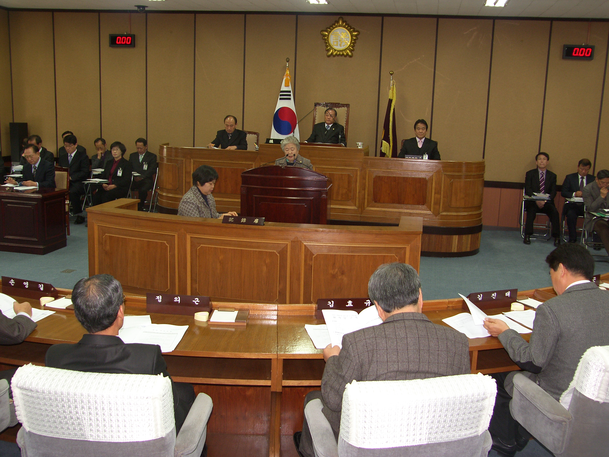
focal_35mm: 35
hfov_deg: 52.6
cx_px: 304
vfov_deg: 40.7
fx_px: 616
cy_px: 228
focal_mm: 9
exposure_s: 1/40
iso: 100
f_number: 2.5
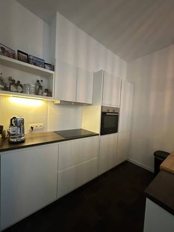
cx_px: 87
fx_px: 94
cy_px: 116
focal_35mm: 14
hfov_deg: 85.6
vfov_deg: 102.1
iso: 800
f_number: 2.2
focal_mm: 2.22
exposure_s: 1/50
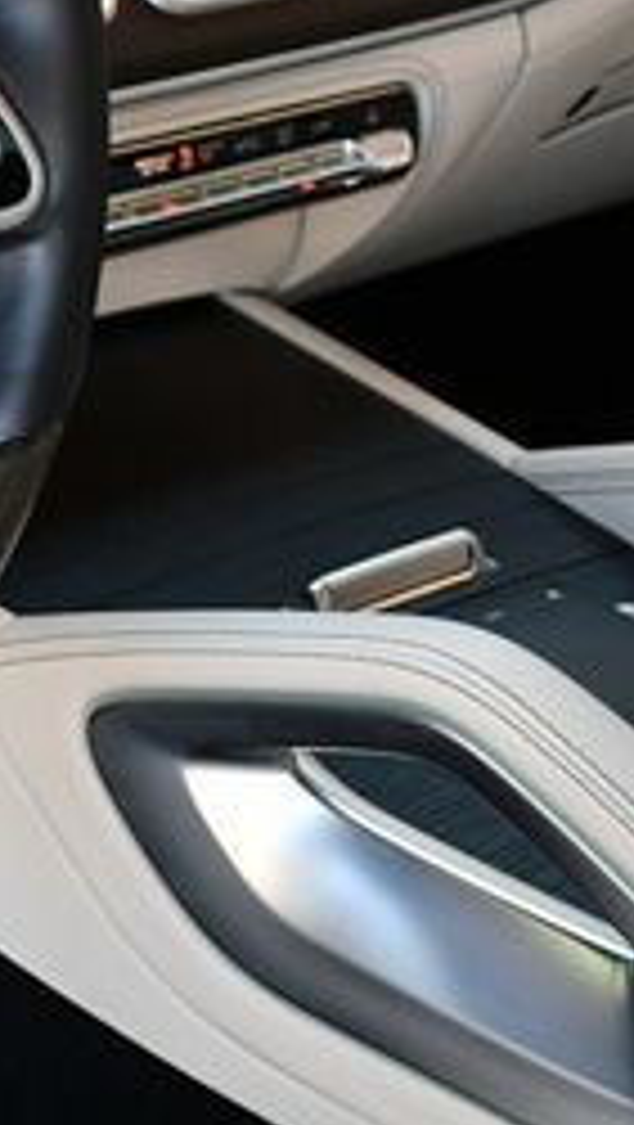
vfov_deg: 17.9
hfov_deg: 9.9
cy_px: 184
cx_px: -405
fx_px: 3519
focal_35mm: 118
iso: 560
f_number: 3.8
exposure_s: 1/250
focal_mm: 22
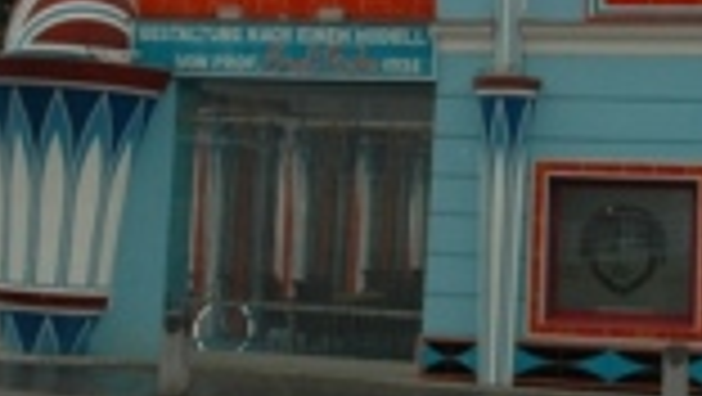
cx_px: 526
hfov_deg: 25.9
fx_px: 1509
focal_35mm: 81
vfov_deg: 14.6
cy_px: -45
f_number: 6.3
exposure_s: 1/500
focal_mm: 18
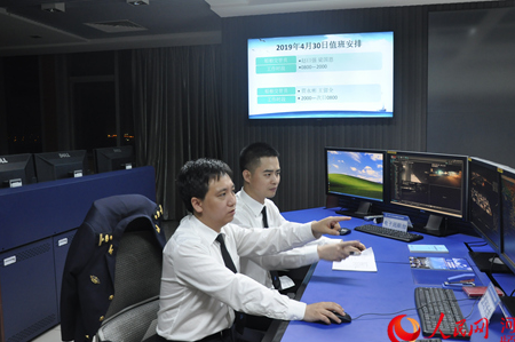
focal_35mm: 30
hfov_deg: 62.0
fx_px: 429
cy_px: 169
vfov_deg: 43.5
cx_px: 264
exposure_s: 1/40
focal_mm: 18
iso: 800
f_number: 3.5
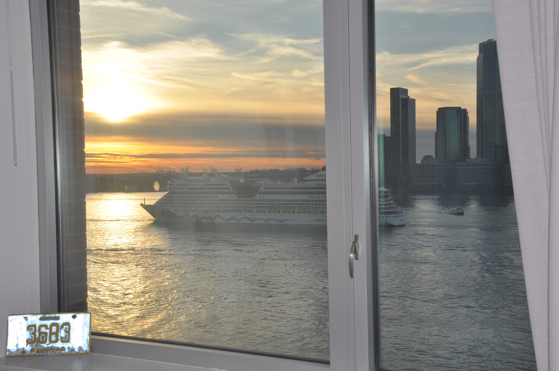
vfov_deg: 26.4
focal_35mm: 51
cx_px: 280
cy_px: 186
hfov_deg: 38.9
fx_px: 791
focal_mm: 34
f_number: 11
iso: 200
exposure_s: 1/200
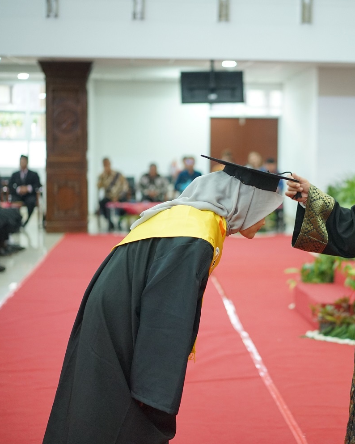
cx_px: 283
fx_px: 1025
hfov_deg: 19.5
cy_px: 223
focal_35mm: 78
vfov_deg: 24.4
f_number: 1.8
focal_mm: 55
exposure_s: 1/160
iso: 1600
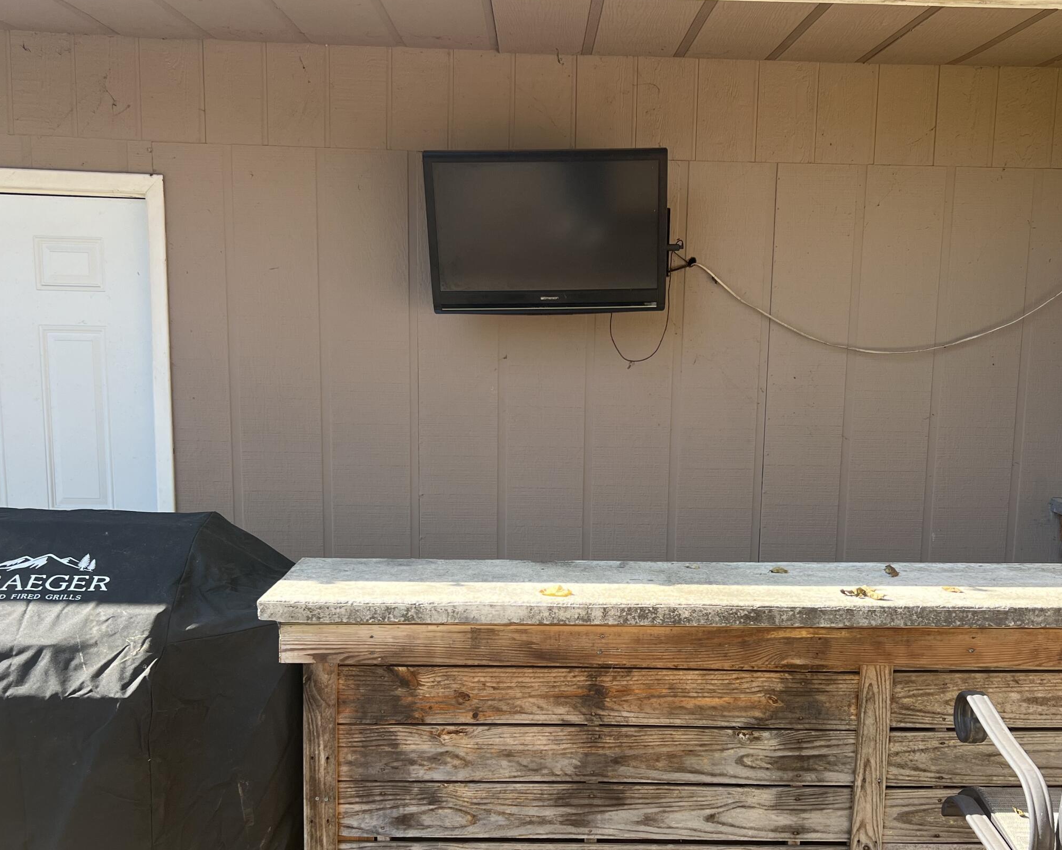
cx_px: 598
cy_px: 522
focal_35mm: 38
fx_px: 1194
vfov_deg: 38.9
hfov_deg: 47.8
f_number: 1.5
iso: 50
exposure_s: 1/567
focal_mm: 5.7
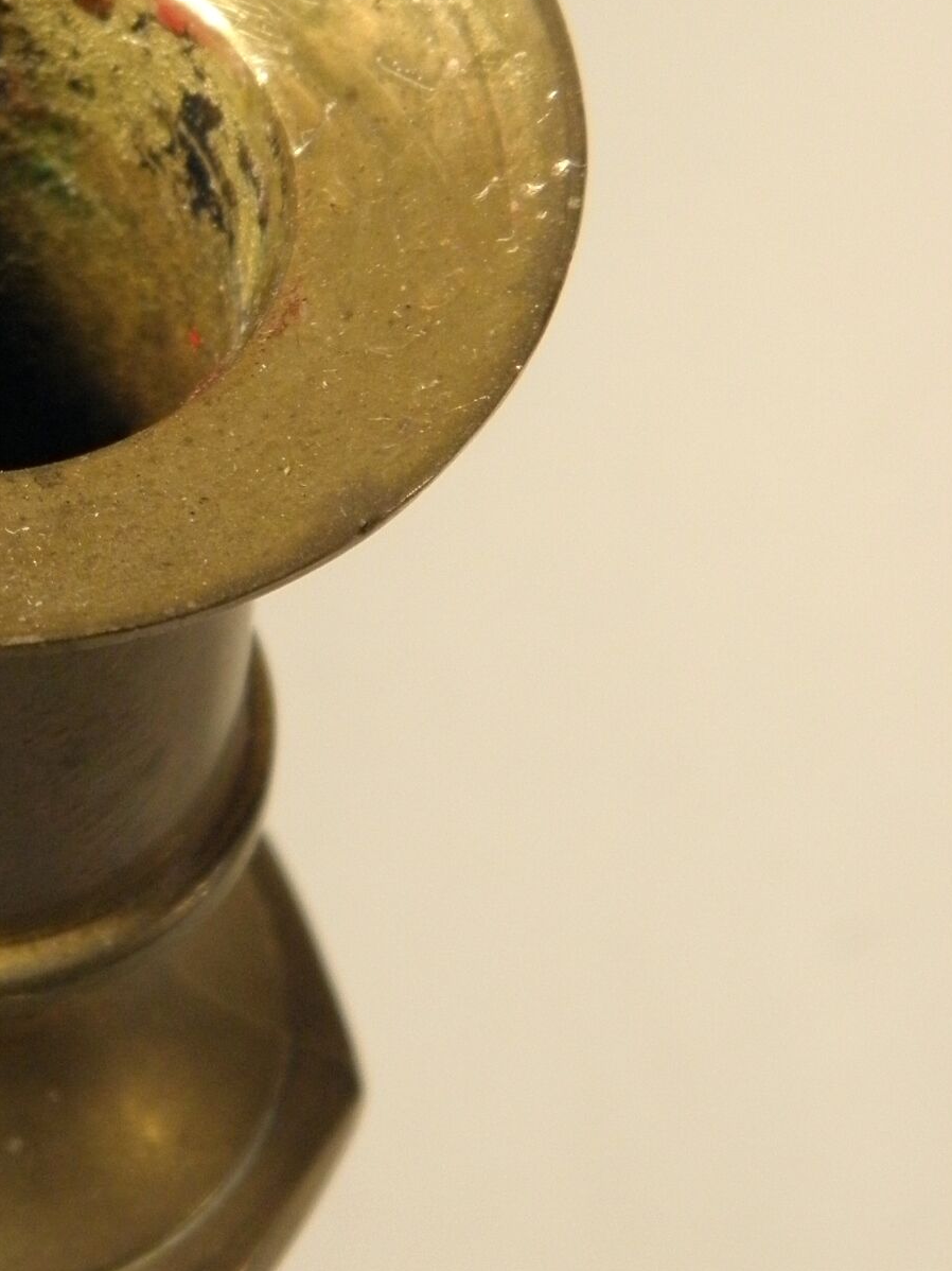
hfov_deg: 8.6
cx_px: -36
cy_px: 205
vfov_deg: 11.5
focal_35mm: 171
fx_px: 6273
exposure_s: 1/50
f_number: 4.4
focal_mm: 14.3
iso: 160
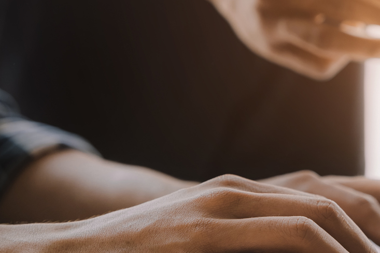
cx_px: 395
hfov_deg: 12.4
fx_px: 1719
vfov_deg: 8.4
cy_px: 57
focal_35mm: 163
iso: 125
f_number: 3.2
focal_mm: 56.3
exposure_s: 1/160
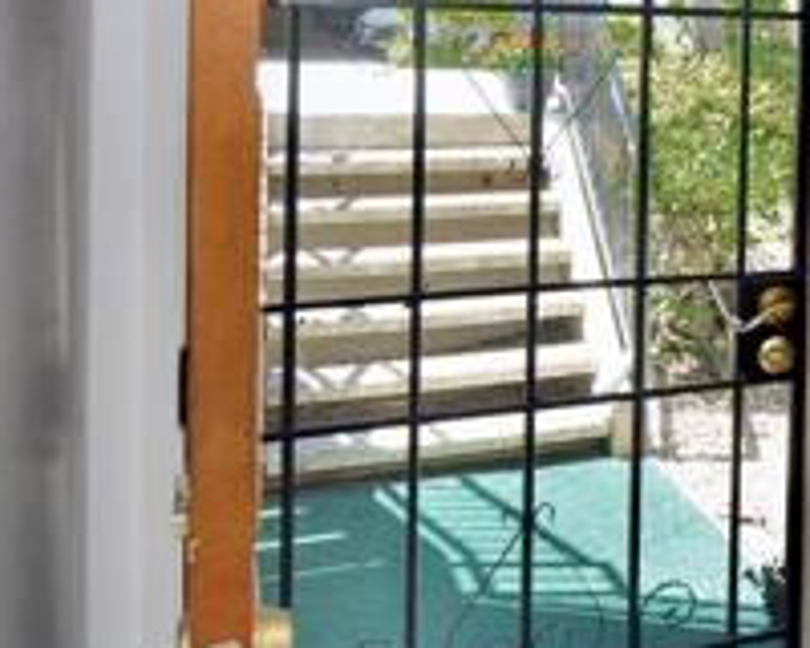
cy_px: 196
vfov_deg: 30.2
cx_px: 1174
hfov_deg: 27.6
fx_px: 1187
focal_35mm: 50
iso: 640
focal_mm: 11
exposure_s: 1/60
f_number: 4
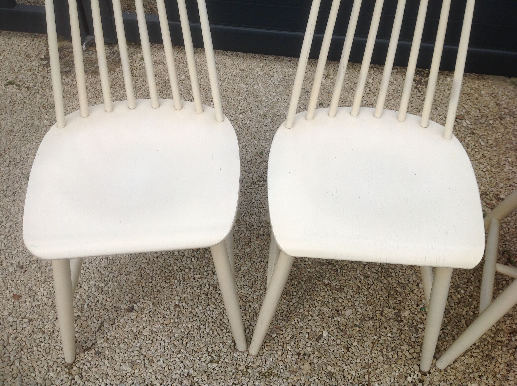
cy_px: 193
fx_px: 522
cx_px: 258
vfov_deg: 40.6
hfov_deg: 52.7
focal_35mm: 35
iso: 50
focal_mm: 4.28
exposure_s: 1/1314
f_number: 2.4
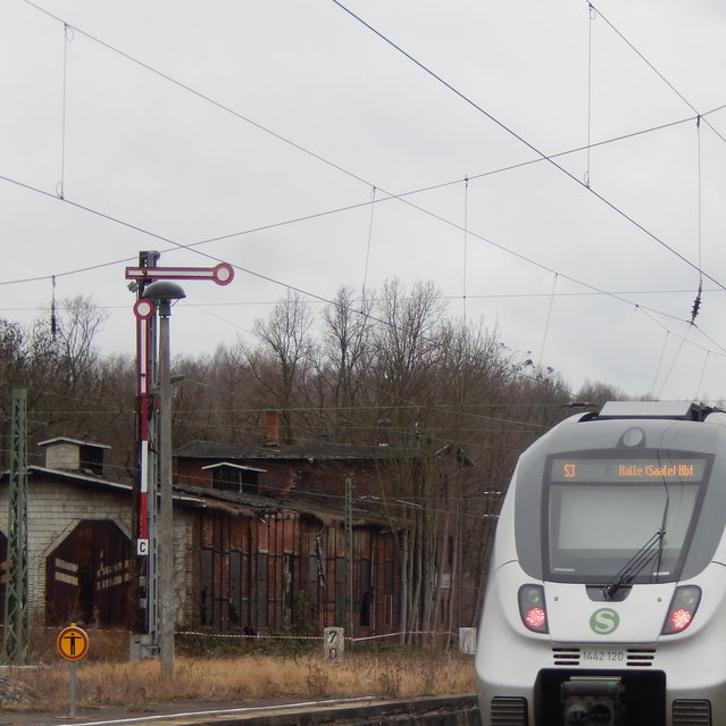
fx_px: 3346
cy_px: 509
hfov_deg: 12.3
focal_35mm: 141
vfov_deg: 12.4
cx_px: 544
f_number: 5.1
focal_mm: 15.2
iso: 125
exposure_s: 1/80
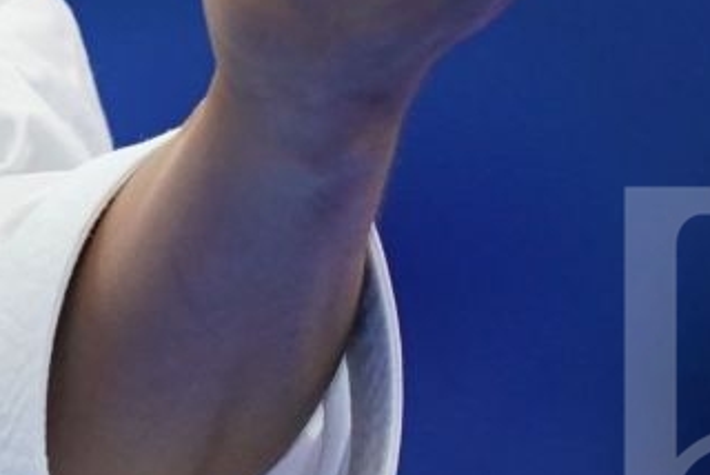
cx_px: -672
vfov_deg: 0.6
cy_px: -400
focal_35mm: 2248
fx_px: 44375
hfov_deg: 0.9
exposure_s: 1/500
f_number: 2.8
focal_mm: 400
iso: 1600
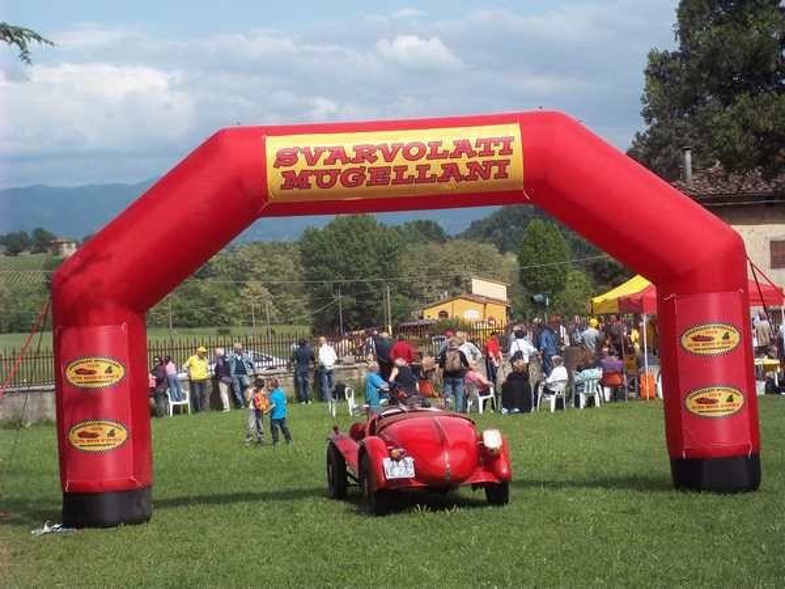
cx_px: 392
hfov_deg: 22.8
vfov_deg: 17.2
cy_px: 294
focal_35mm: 86
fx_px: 1950
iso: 80
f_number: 5
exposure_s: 1/640
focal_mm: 15.4
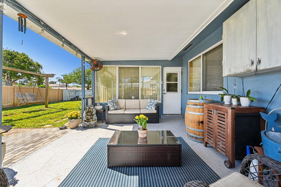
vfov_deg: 81.2
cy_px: 94
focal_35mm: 14
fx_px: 109
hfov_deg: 104.3
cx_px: 140
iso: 2000
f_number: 8
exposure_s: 1/1600
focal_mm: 14
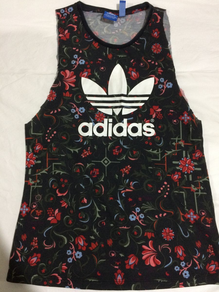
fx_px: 245
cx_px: 110
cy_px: 146
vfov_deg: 61.7
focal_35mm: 29
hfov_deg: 48.2
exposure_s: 1/17
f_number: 2.2
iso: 320
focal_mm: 4.15
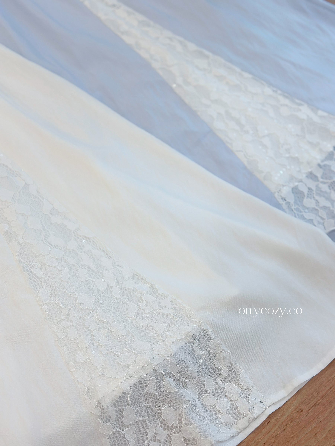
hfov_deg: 30.3
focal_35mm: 48
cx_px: 168
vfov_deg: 39.7
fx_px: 619
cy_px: 223
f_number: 1.78
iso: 100
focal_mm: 6.86
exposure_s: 1/100
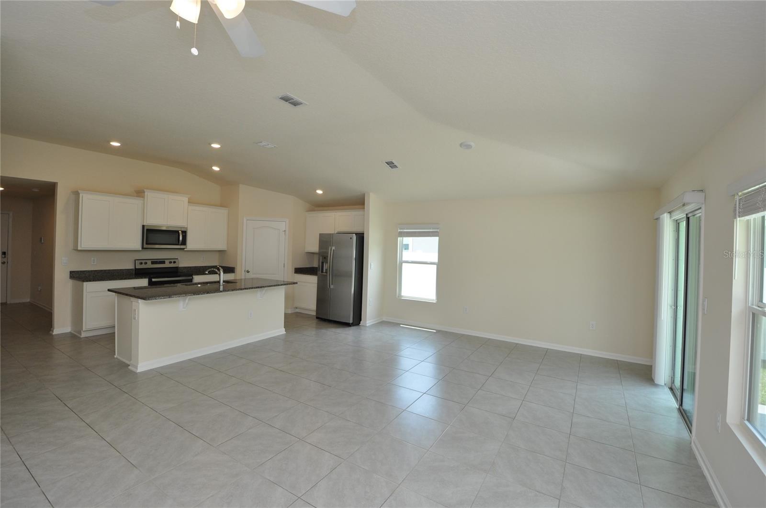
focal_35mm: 15
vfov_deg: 77.2
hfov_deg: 100.5
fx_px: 319
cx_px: 383
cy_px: 254
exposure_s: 1/125
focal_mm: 10
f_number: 5.6
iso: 400
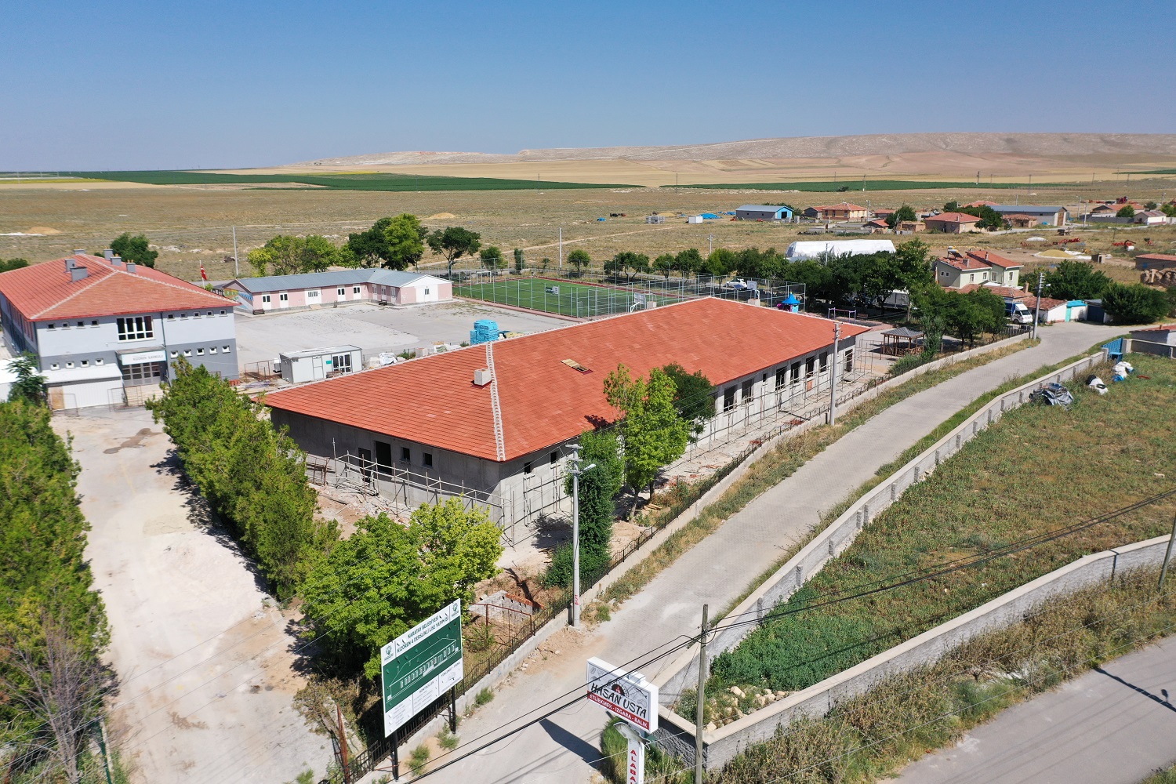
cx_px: 588
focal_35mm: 28
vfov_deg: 46.4
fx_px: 915
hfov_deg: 65.5
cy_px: 392
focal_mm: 10.26
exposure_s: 1/30
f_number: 3.2
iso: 100
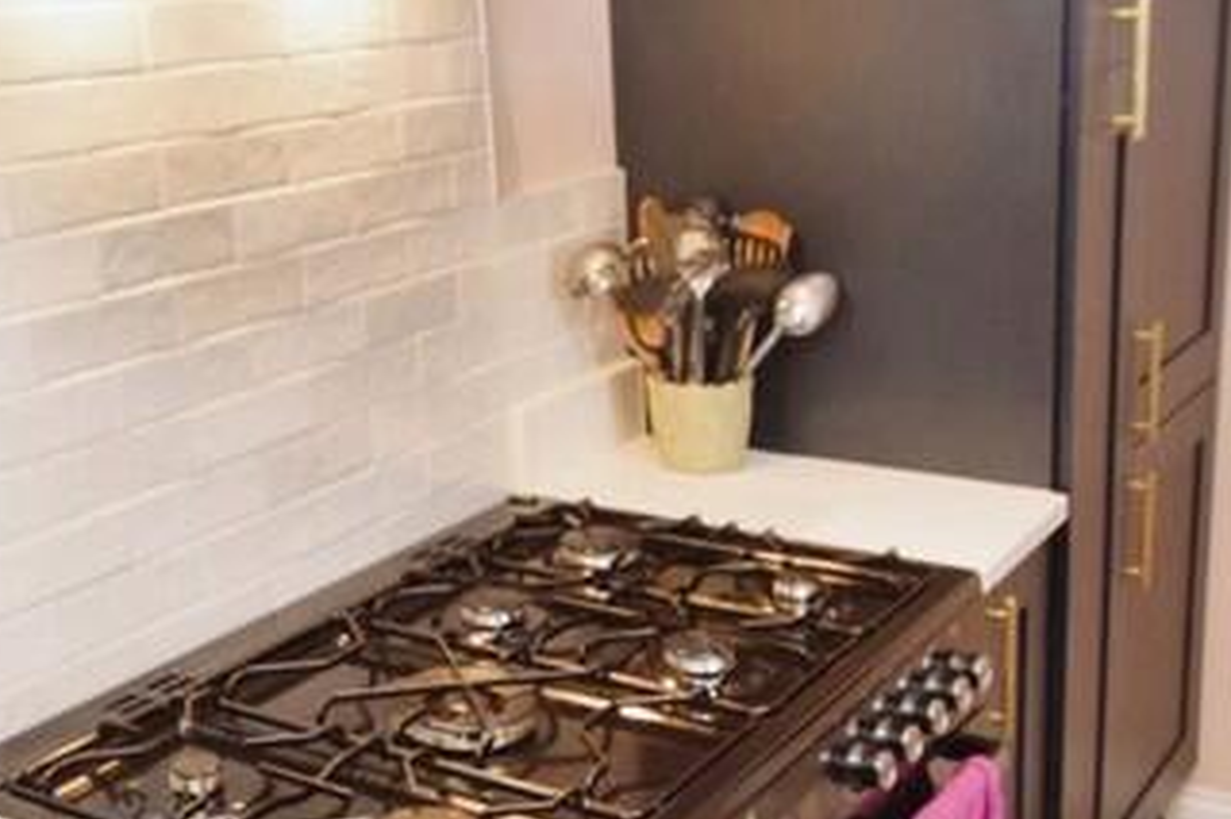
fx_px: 1640
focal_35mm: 48
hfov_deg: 40.4
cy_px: 690
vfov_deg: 27.3
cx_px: 369
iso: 800
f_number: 4.5
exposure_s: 1/80
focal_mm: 10
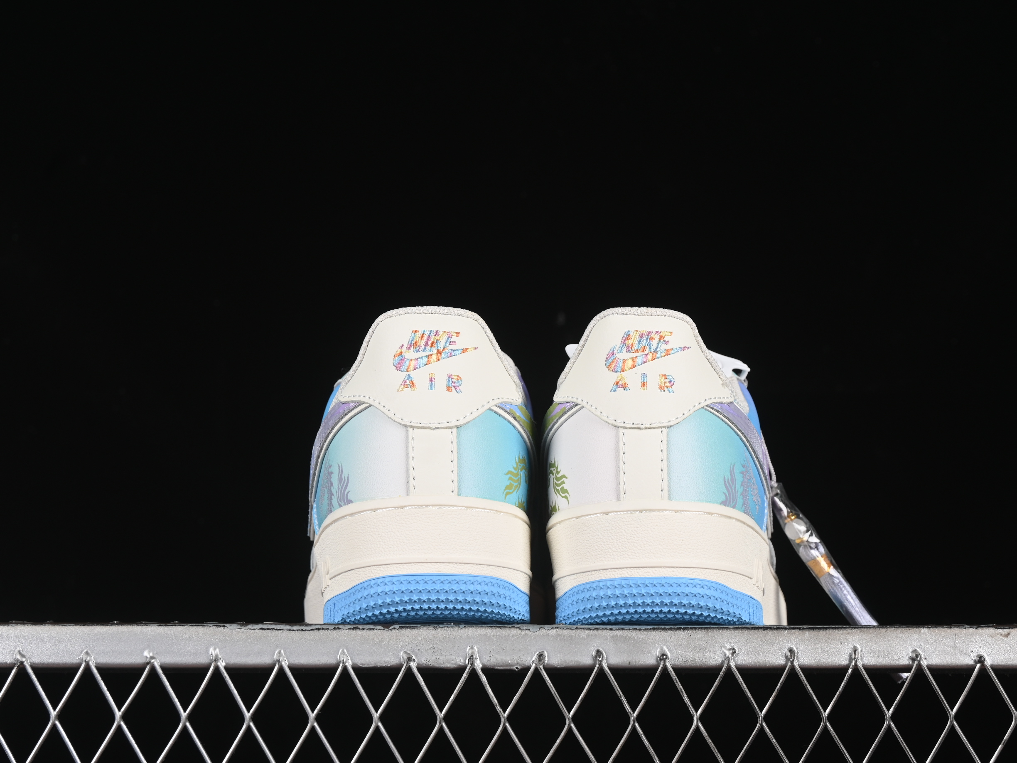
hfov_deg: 23.8
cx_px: 565
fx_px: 2409
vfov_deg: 18.0
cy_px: 384
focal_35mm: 82
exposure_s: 1/80
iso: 160
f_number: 8
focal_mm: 50
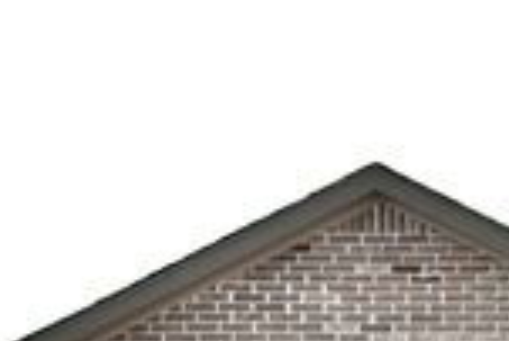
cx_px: 708
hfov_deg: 17.7
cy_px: 542
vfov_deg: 12.2
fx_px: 1500
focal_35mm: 106
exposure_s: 1/200
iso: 100
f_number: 10
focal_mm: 32
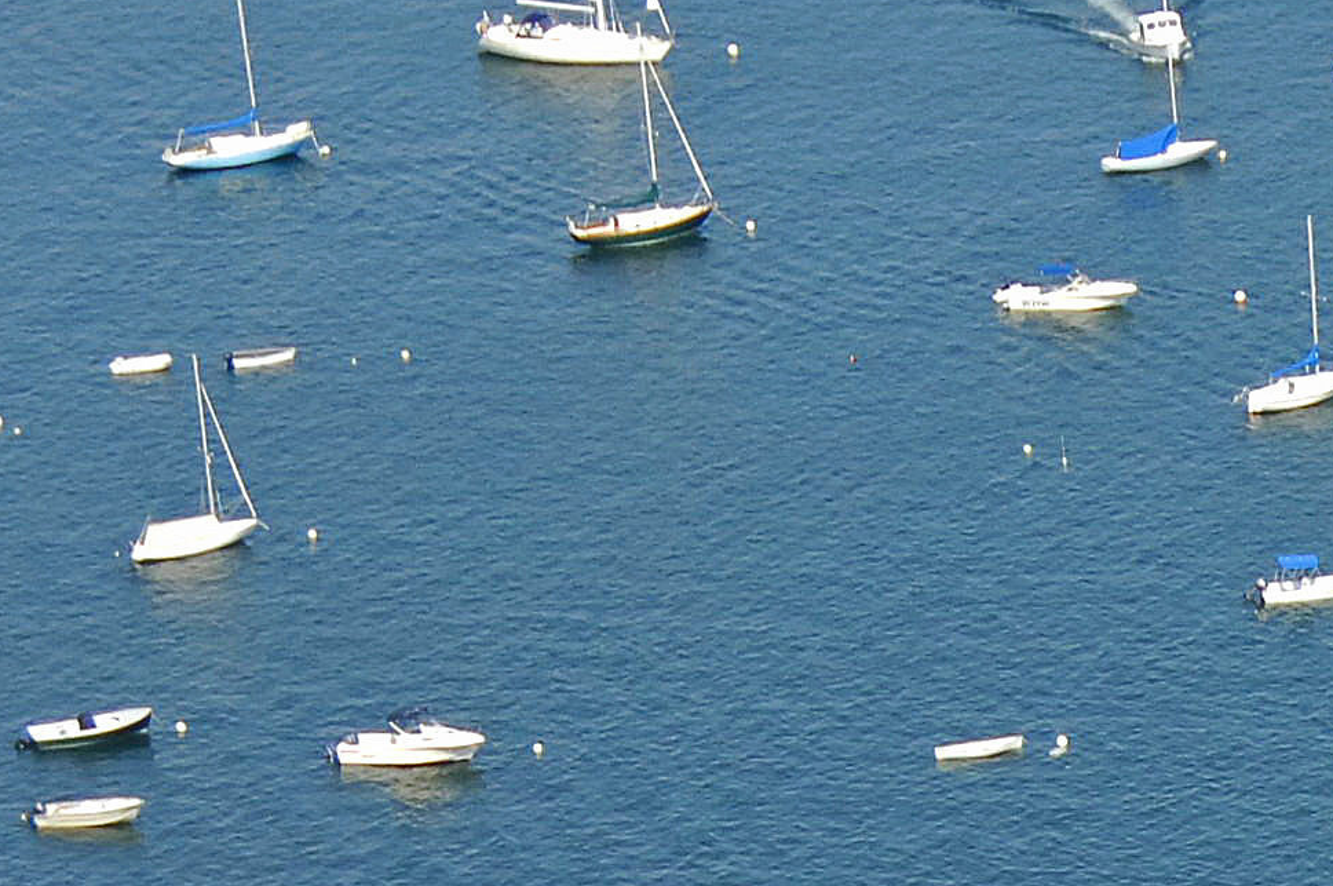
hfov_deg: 6.3
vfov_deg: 4.2
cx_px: 2388
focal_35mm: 319
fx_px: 11798
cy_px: 1835
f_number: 7.1
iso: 400
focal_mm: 48
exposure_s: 1/1000
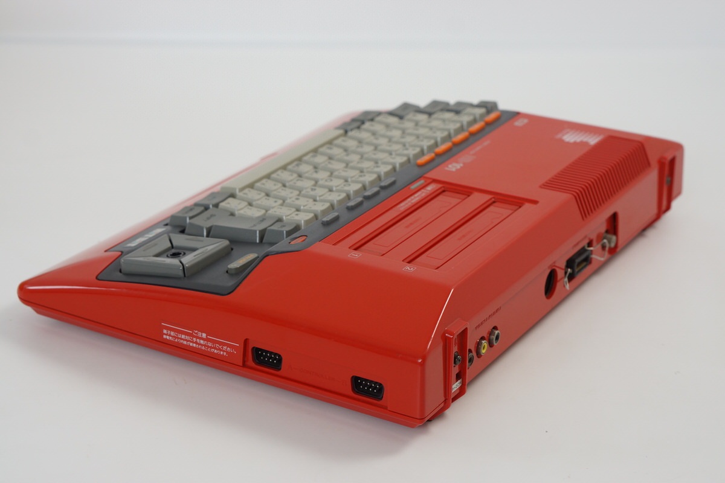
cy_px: 242
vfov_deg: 18.2
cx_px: 362
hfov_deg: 27.0
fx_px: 1510
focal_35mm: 75
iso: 400
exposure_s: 1/80
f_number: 5.6
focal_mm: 50
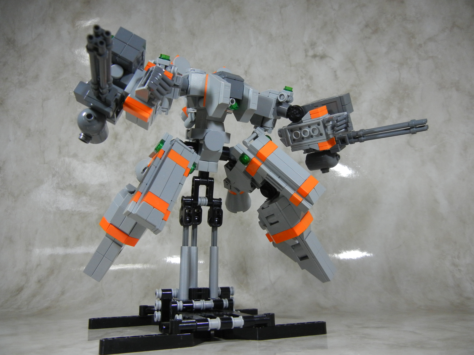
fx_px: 411
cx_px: 237
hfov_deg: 60.0
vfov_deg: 46.8
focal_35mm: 30
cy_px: 178
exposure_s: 1/91.3
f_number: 3.5
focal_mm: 5.4
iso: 400
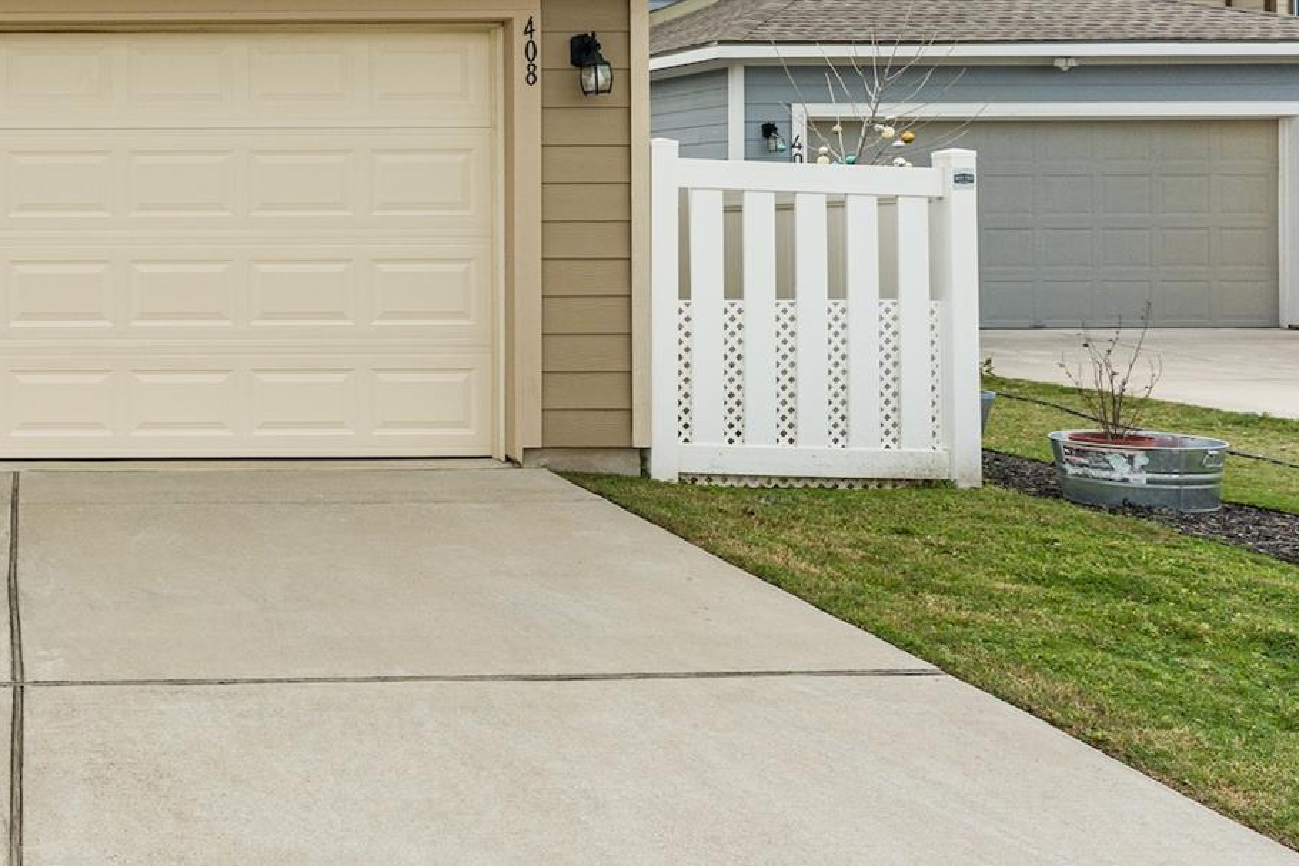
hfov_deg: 44.5
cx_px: -21
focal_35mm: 36
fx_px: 1299
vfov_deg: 35.9
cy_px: 196
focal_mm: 16
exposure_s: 1/1000
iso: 320
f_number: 8
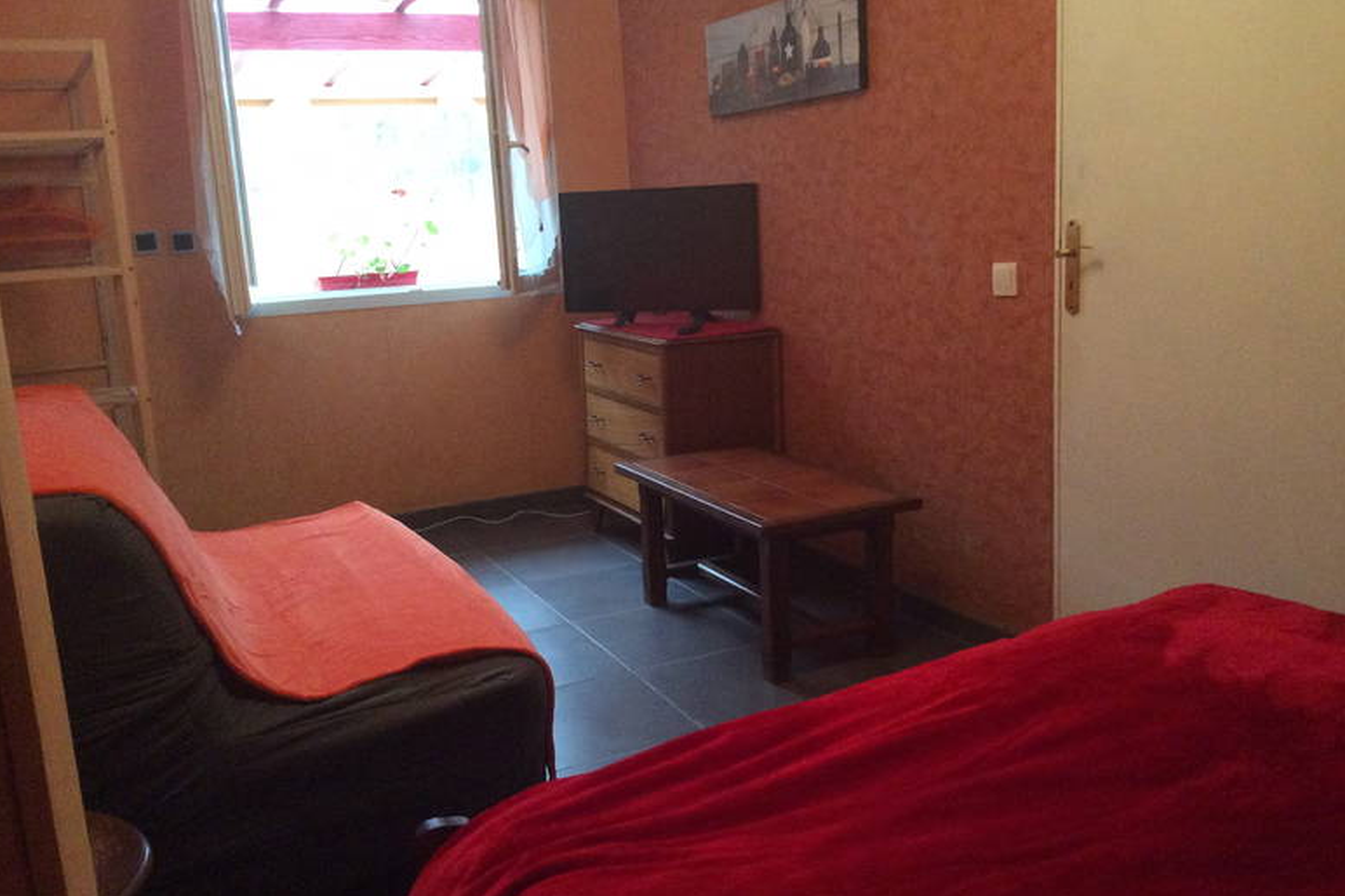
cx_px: 672
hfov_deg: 55.8
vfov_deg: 38.9
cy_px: 444
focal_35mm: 34
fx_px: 1270
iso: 320
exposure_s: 1/25
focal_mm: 3.3
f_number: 2.4
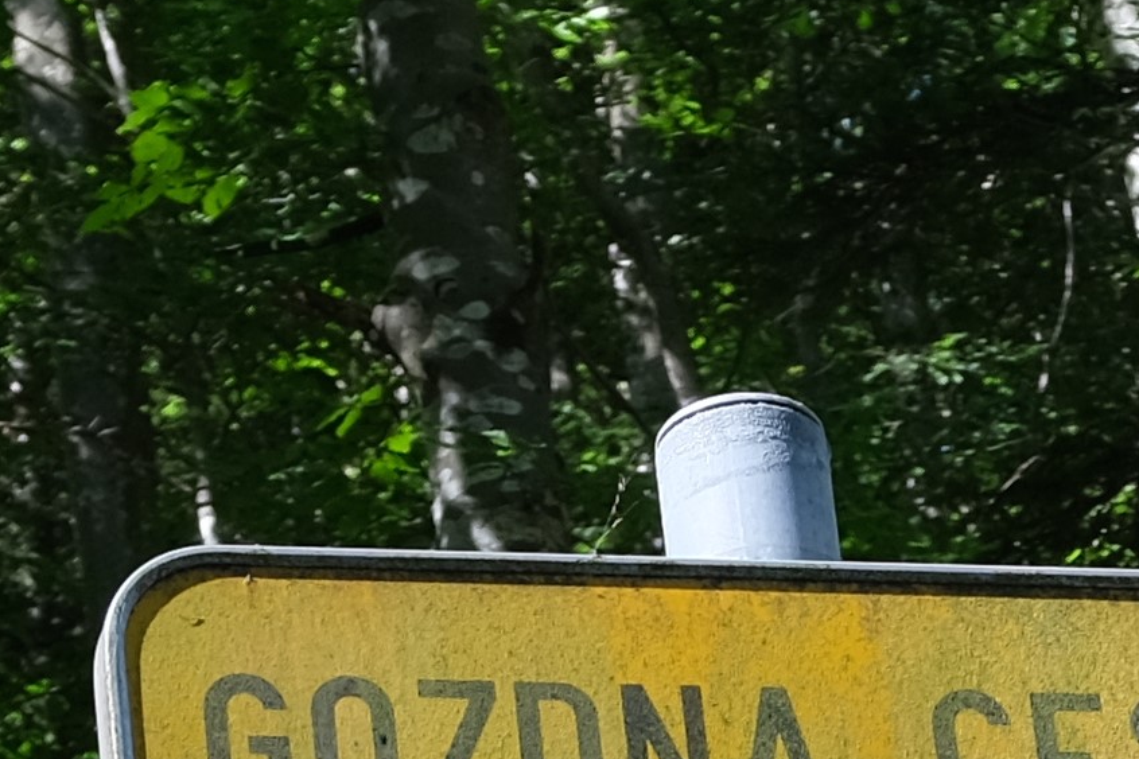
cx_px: 975
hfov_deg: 15.0
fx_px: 4303
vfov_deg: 9.7
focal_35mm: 136
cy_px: 1265
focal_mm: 18.6
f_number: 5.6
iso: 320
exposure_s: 1/220
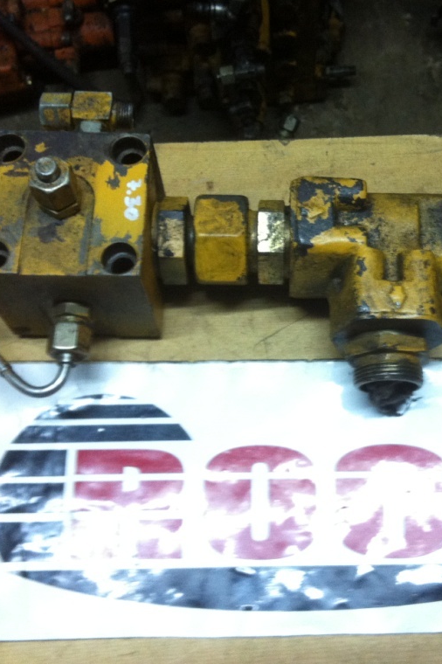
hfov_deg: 27.3
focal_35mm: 49
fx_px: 903
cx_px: 298
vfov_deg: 40.4
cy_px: 333
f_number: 2.8
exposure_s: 1/15
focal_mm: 3.85
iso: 250
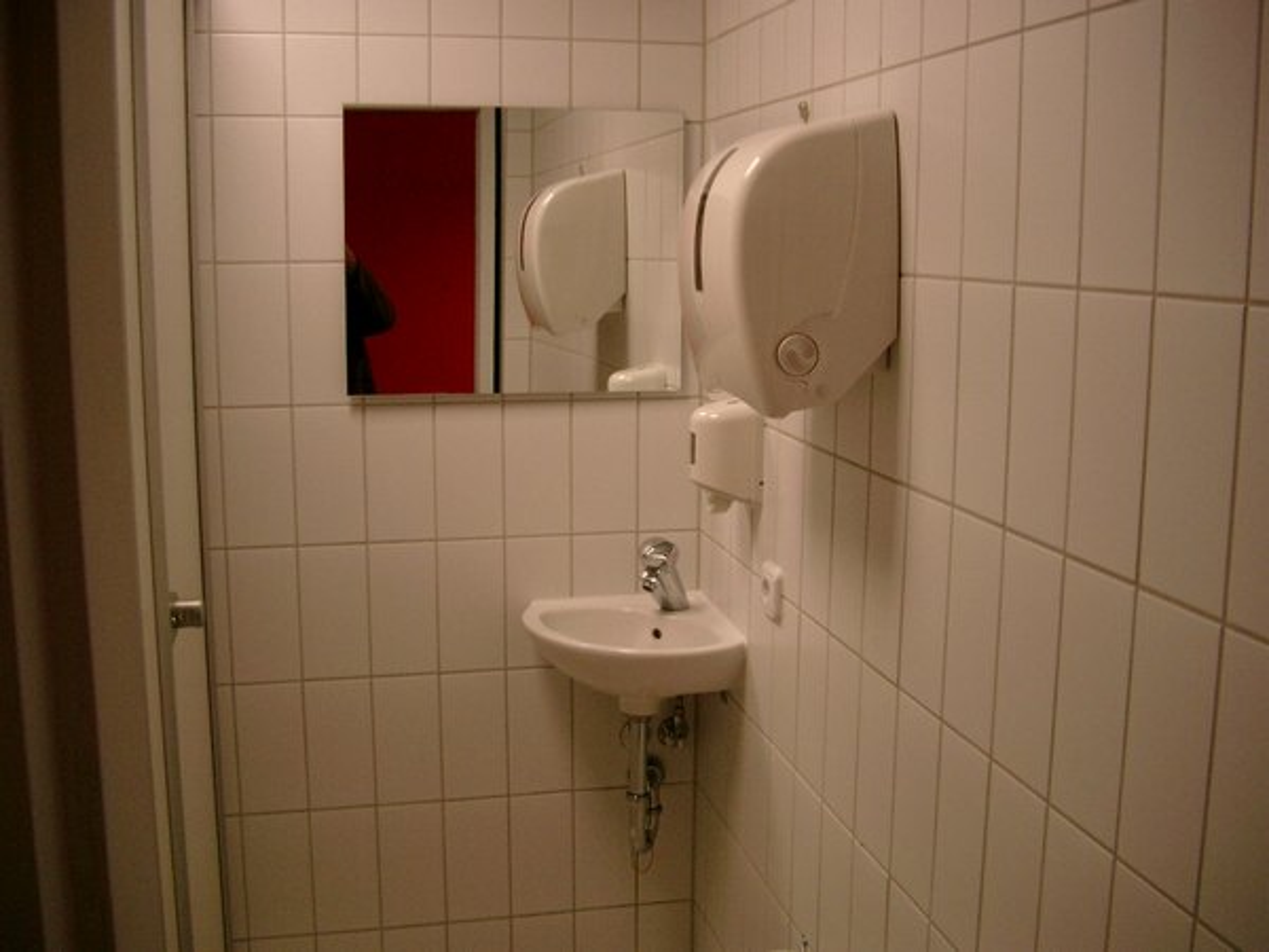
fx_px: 1356
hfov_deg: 50.1
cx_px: 634
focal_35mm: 37
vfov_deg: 38.7
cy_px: 476
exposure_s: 1/160
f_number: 2.6
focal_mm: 7.6
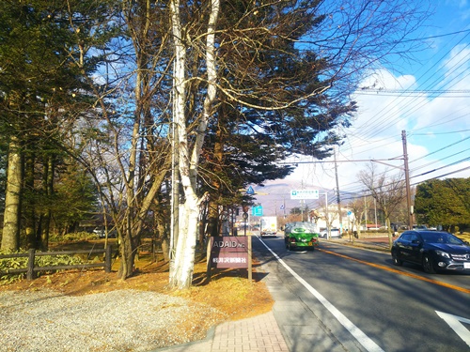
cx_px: 235
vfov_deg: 53.1
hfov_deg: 67.3
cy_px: 176
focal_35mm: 26
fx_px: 353
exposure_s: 1/602
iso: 20
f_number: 1.9
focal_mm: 4.2
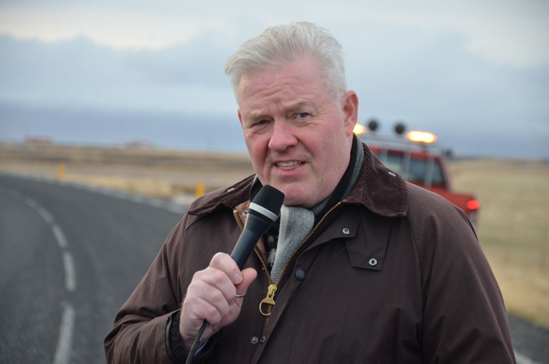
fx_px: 2397
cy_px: 182
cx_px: 274
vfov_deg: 8.7
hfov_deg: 13.1
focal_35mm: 158
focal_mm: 105
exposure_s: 1/250
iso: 500
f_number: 5.6
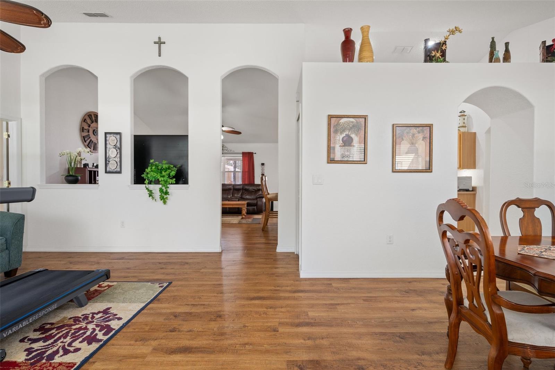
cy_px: 185
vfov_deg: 67.4
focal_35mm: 18
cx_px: 278
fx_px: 277
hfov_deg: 90.0
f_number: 6.3
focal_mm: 18
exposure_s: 2.5
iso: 320
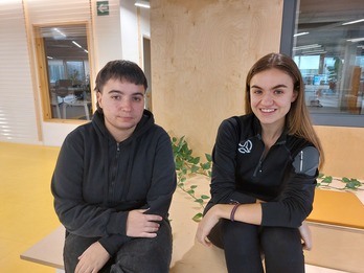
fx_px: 263
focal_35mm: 25
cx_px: 182
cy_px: 136
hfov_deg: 69.4
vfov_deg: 54.9
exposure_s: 1/50
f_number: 1.8
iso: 200
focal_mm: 5.23
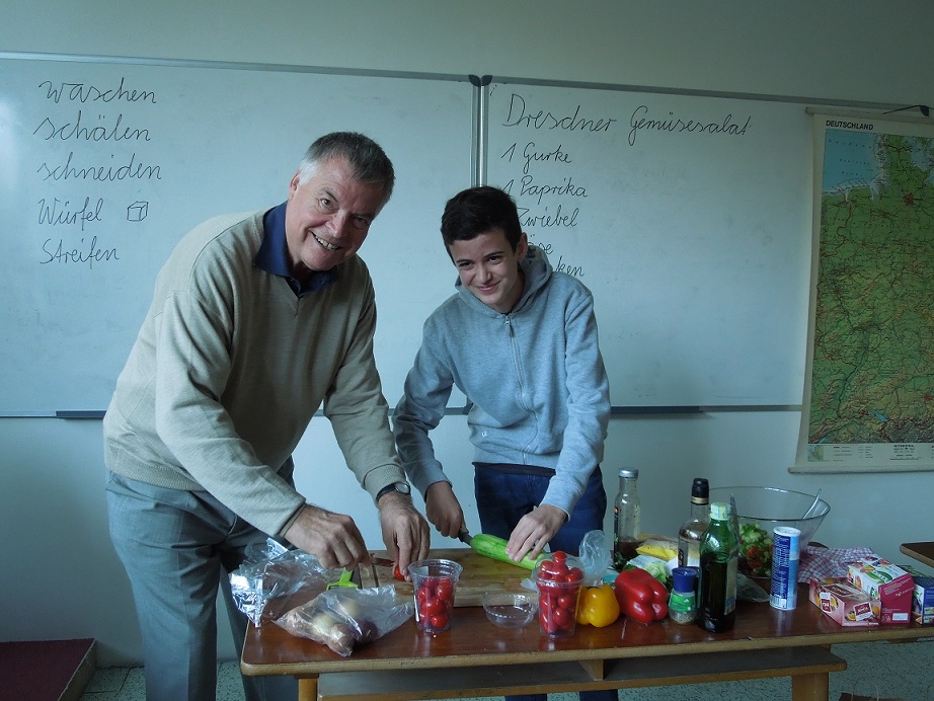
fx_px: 837
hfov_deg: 58.3
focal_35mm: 31
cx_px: 467
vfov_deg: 45.5
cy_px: 350
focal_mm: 5.6
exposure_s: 1/30
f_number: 3.6
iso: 360
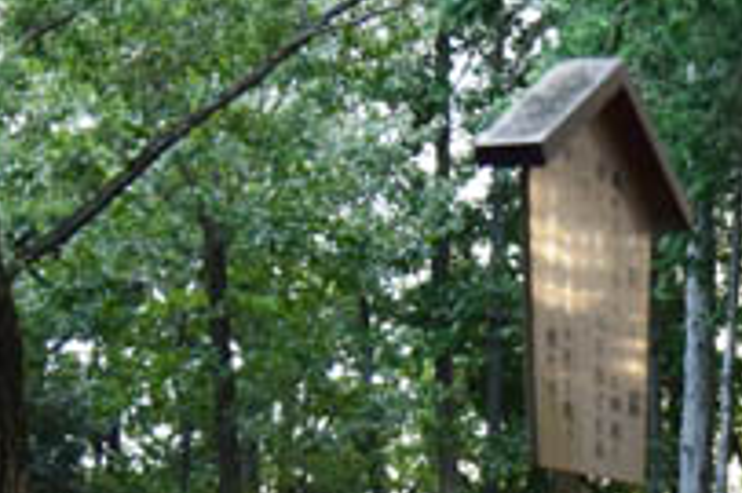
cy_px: 776
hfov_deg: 12.6
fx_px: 3254
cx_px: 950
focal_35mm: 158
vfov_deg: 8.5
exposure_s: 1/200
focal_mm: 50
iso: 1000
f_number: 4.5
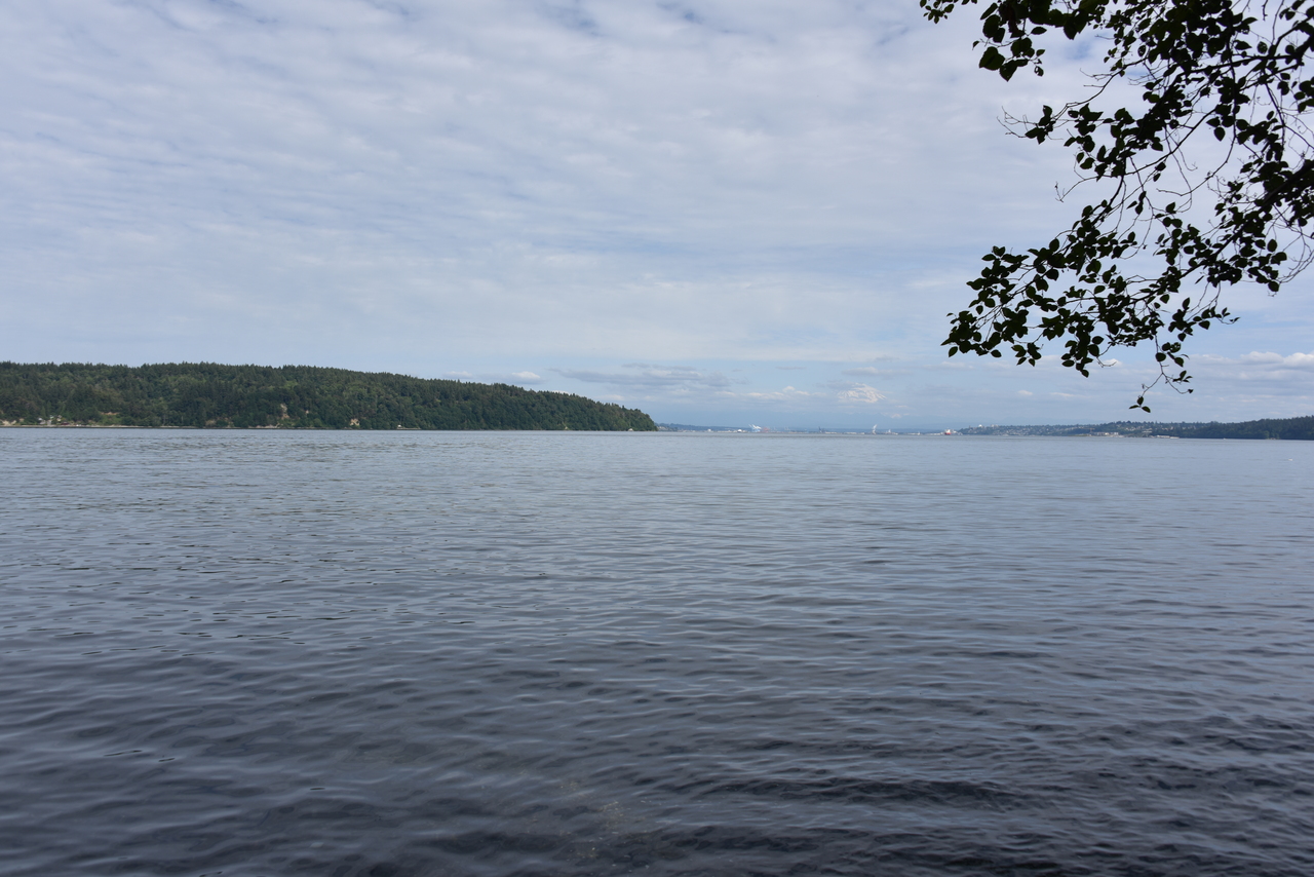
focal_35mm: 28
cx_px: 657
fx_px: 1022
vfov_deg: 46.4
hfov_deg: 65.5
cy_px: 438
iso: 100
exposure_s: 1/320
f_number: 9
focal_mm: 28
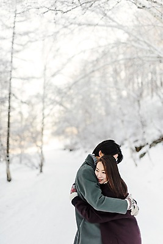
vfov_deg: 39.6
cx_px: 82
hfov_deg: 27.0
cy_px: 122
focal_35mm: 50
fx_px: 339
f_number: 1.8
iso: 400
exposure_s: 1/4000
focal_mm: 50
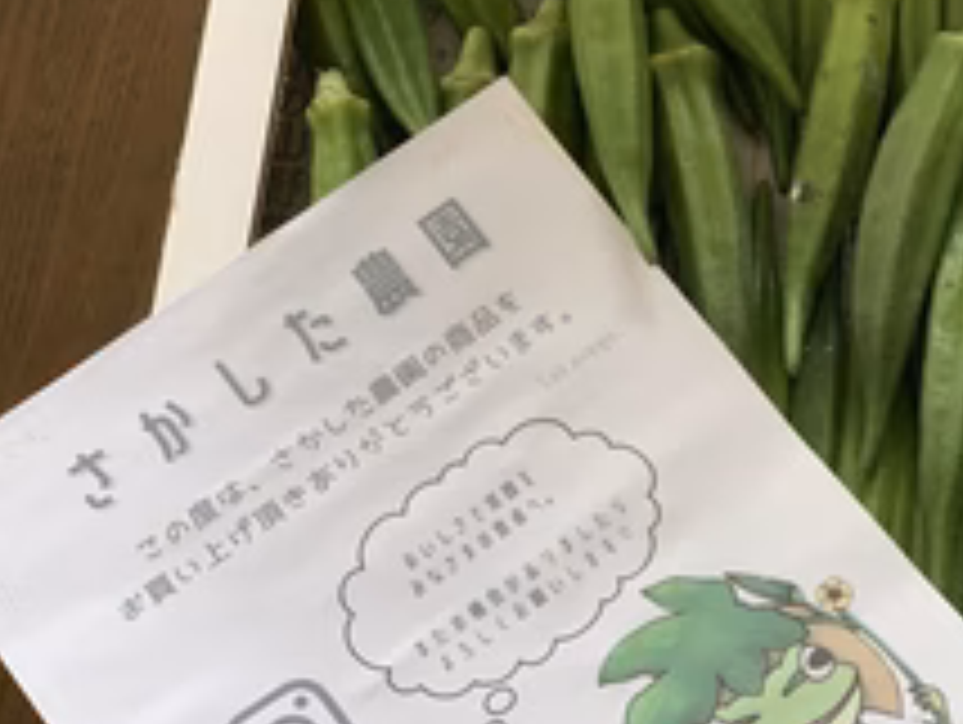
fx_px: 2702
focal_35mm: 97
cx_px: 896
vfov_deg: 15.3
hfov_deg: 19.8
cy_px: 279
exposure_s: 1/107
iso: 125
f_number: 2.4
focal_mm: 6
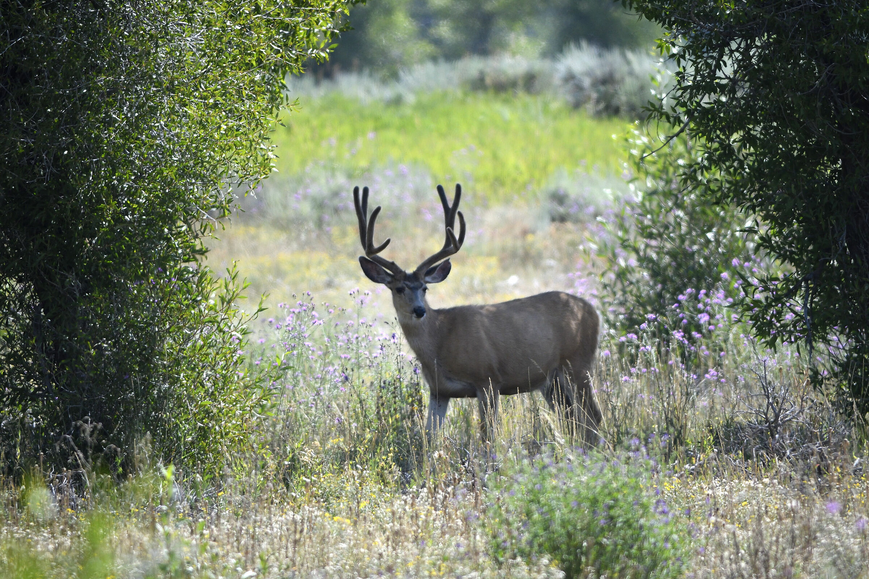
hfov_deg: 3.4
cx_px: 434
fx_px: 14482
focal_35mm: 600
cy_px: 290
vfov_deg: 2.3
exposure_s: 1/4000
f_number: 4
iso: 800
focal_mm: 300
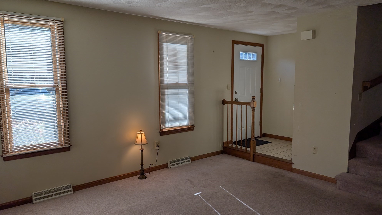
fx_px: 274
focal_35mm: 27
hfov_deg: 69.9
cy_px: 113
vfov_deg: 42.9
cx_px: 193
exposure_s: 1/220
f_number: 1.68
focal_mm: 6.9
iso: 24
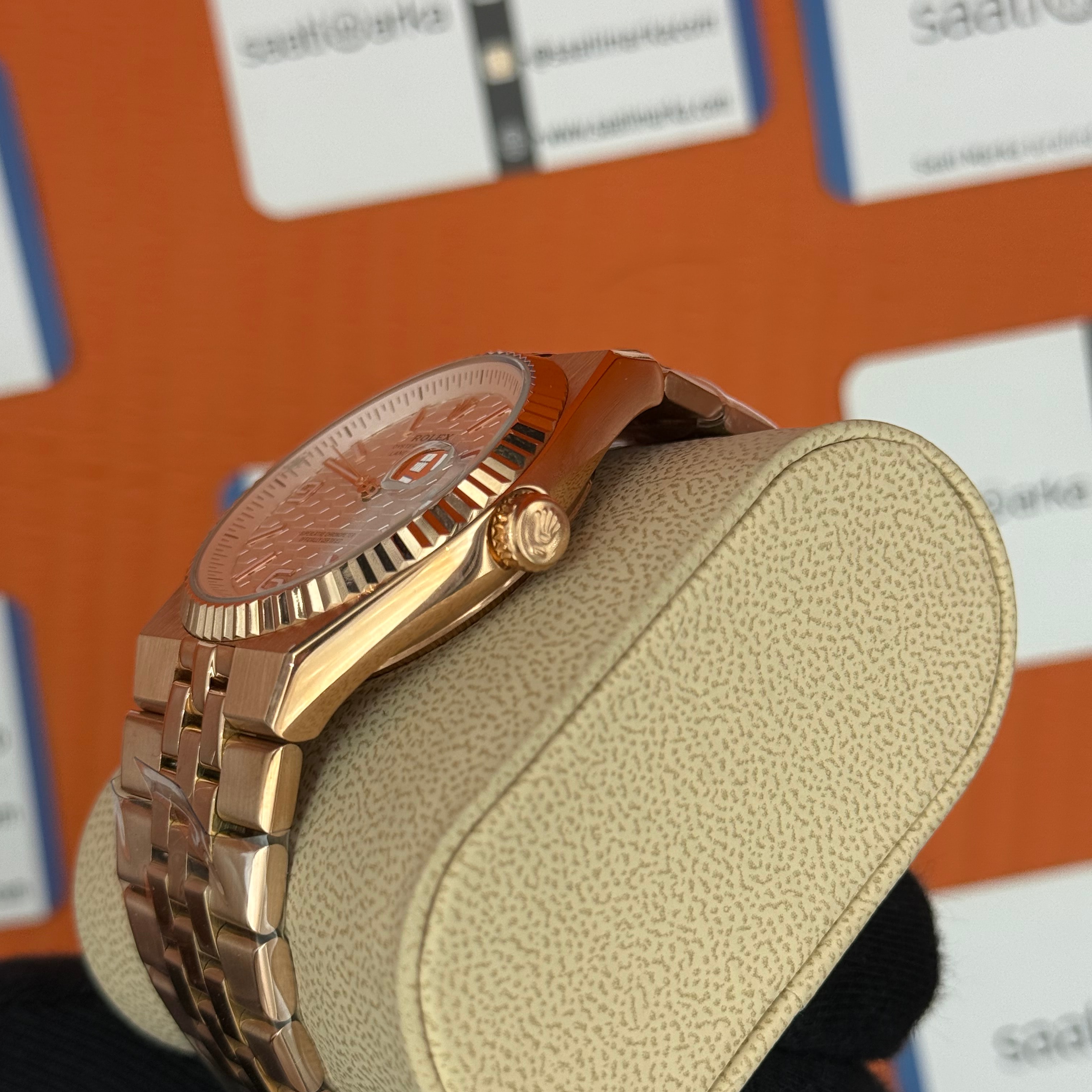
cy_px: 605
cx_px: 543
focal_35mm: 57
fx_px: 2034
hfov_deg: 30.0
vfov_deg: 30.0
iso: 64
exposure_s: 1/846
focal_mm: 6.76
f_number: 1.78
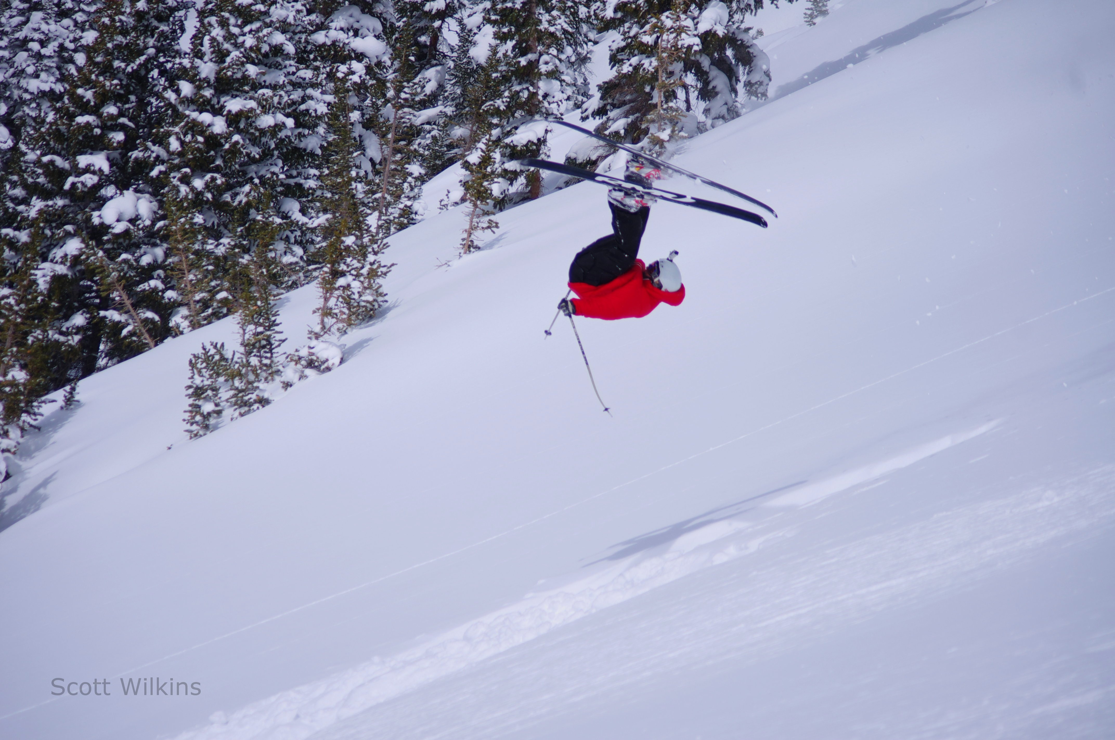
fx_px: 5568
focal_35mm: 180
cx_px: 558
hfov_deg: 11.4
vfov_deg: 7.6
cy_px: 370
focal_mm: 120
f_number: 4.5
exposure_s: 1/2500
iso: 100
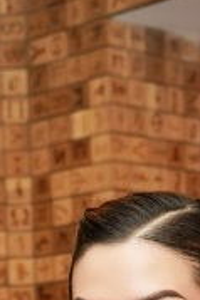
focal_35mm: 171
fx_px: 1428
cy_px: 521
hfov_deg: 8.0
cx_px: -20
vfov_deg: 11.3
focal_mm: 34
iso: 640
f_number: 4.5
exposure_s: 1/80
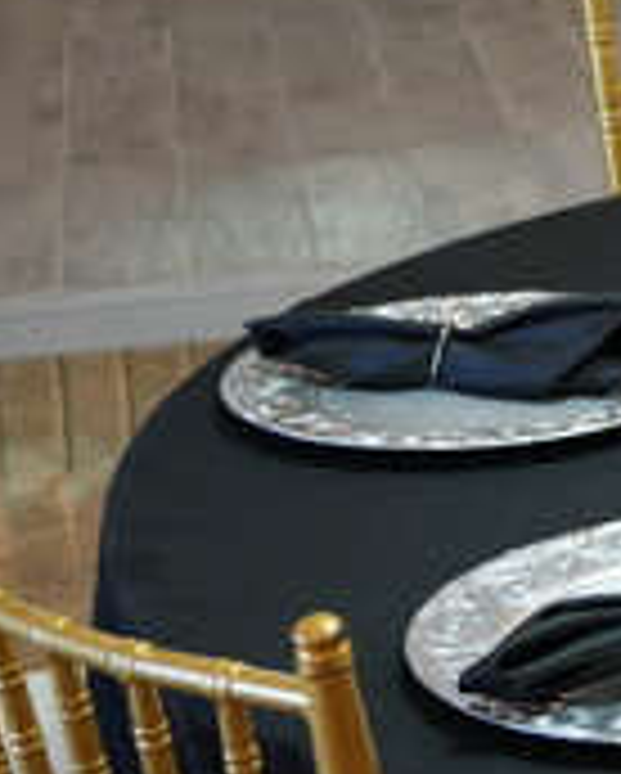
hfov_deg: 9.9
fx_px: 3302
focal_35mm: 144
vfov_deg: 13.4
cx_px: 1305
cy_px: 364
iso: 1250
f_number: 4.5
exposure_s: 1/50
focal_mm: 44
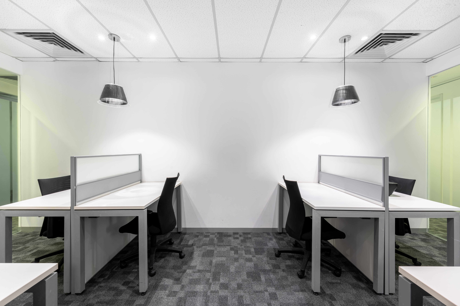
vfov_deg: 81.1
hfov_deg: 104.3
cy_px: 153
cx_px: 230
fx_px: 179
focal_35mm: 14
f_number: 11
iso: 200
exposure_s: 1/15
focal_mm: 14
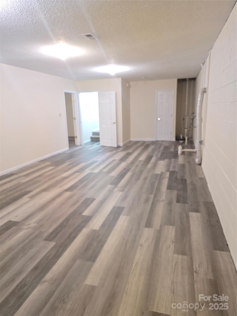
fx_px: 210
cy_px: 158
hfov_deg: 58.9
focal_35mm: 23
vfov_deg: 73.9
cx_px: 118
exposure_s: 1/60
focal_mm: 6.3
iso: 800
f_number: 1.7
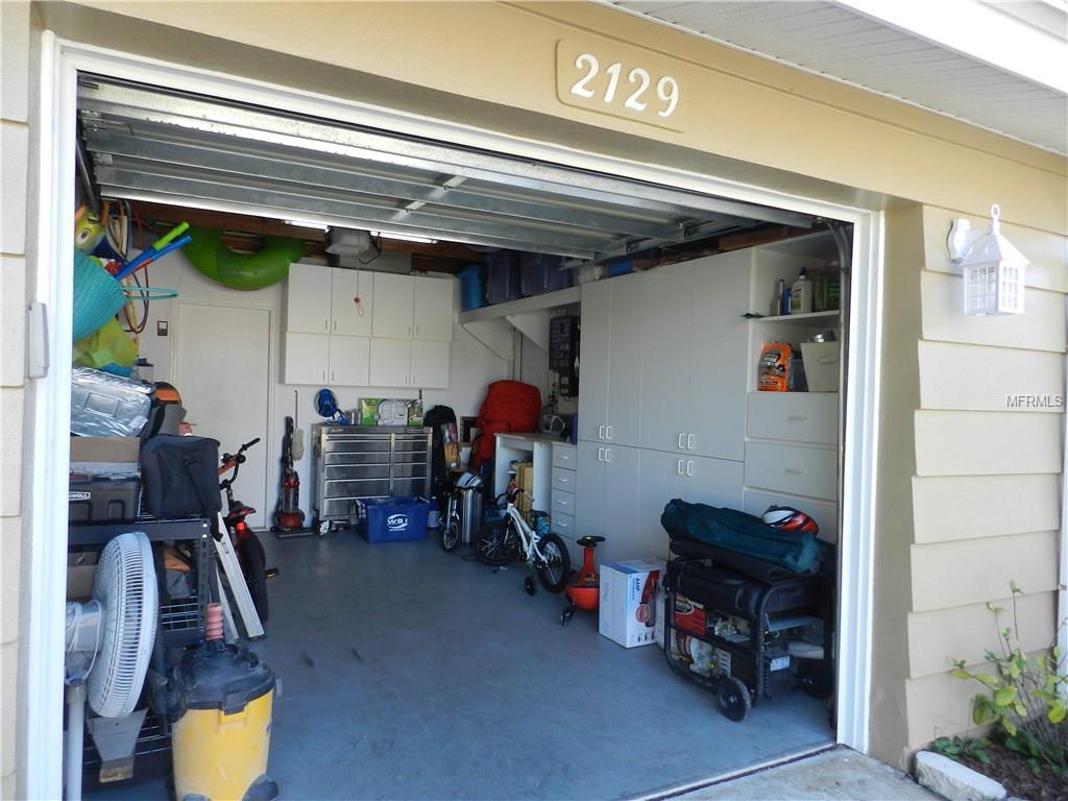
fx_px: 710
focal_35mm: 23
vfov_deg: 58.9
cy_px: 400
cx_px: 534
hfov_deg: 73.9
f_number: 3.4
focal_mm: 4
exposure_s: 1/100
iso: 160
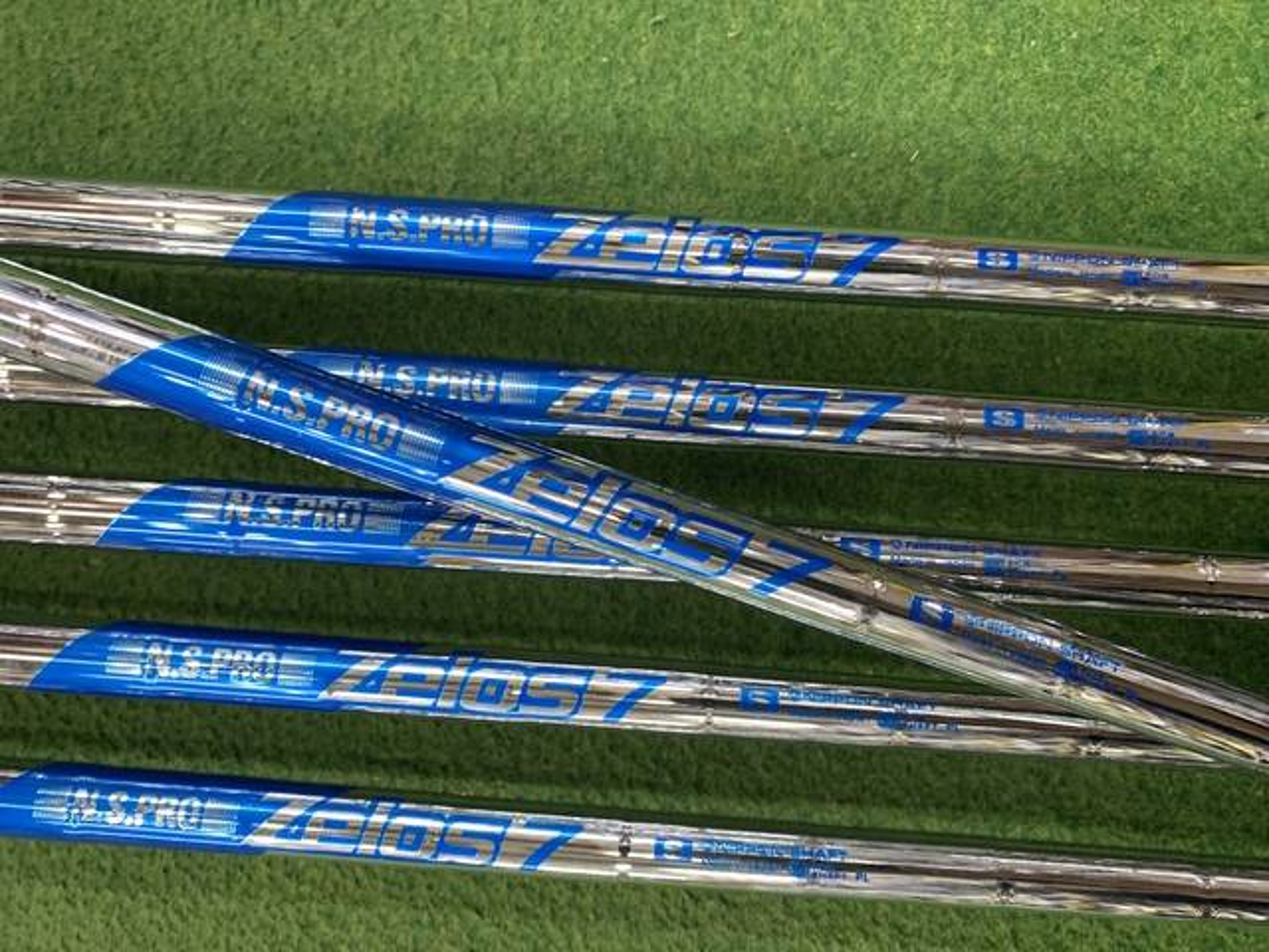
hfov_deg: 67.3
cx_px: 634
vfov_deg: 53.1
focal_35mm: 26
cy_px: 476
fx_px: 953
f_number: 1.8
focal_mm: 4.25
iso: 200
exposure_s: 1/60
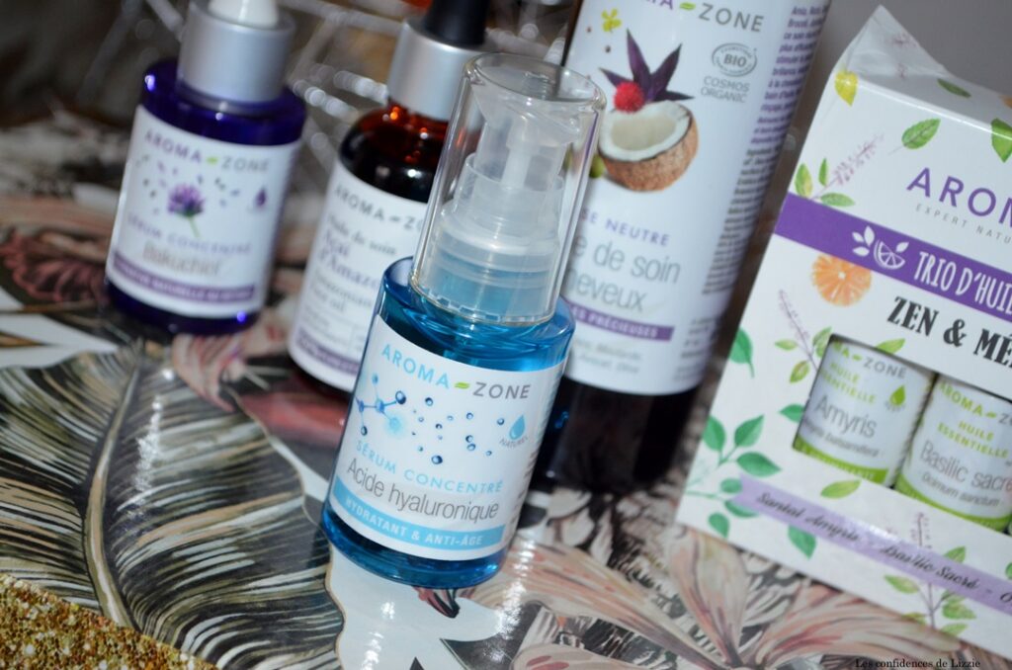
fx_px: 2020
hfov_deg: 28.1
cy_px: 335
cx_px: 506
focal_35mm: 72
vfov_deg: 18.8
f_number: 5.3
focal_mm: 48
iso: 1250
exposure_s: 1/60
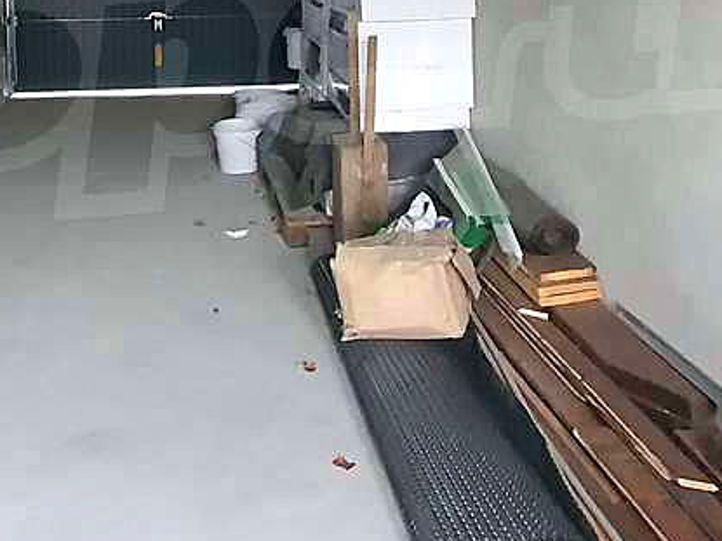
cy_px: -32
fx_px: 980
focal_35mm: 47
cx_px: 204
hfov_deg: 39.6
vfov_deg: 28.4
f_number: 2.2
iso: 800
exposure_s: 1/33
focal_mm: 1.8
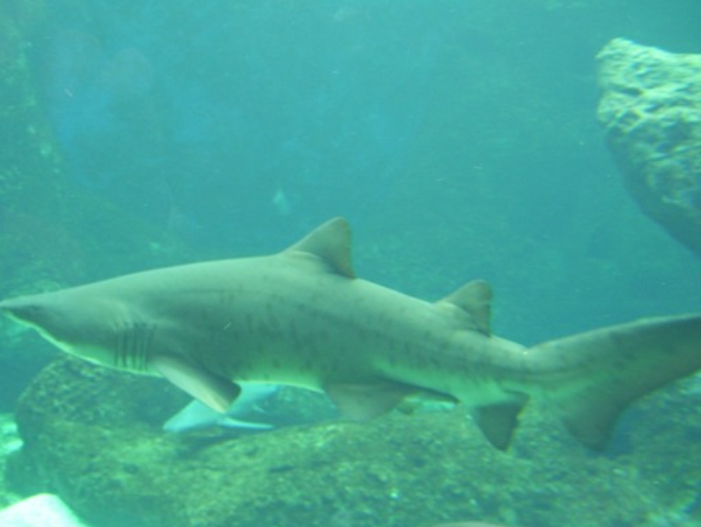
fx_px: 892
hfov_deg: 42.7
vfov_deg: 32.8
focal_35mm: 44
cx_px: 288
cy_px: 315
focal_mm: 6
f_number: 2.7
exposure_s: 1/15
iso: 160
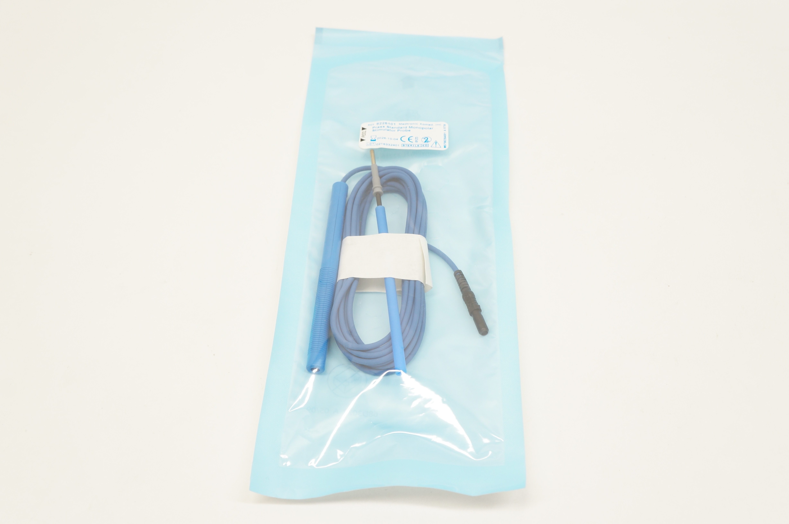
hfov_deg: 51.3
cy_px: 262
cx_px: 394
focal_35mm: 38
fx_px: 821
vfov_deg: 35.4
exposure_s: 1/50
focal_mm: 25
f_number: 6.3
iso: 400
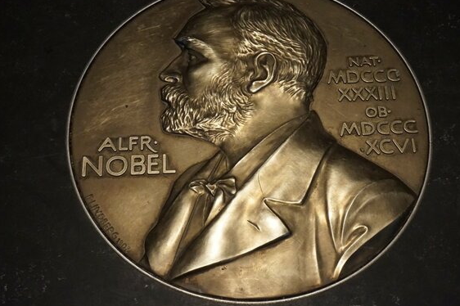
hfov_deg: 39.9
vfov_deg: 27.2
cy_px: 138
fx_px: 633
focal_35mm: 50
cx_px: 254
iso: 3200
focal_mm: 29
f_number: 10
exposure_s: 1/25
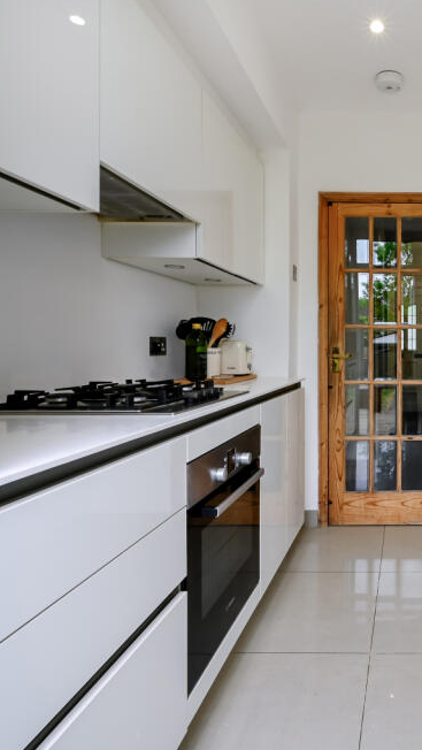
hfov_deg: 43.2
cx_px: 413
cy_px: 362
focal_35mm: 23
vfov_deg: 78.7
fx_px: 457
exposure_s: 1/5
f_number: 16
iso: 200
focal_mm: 14
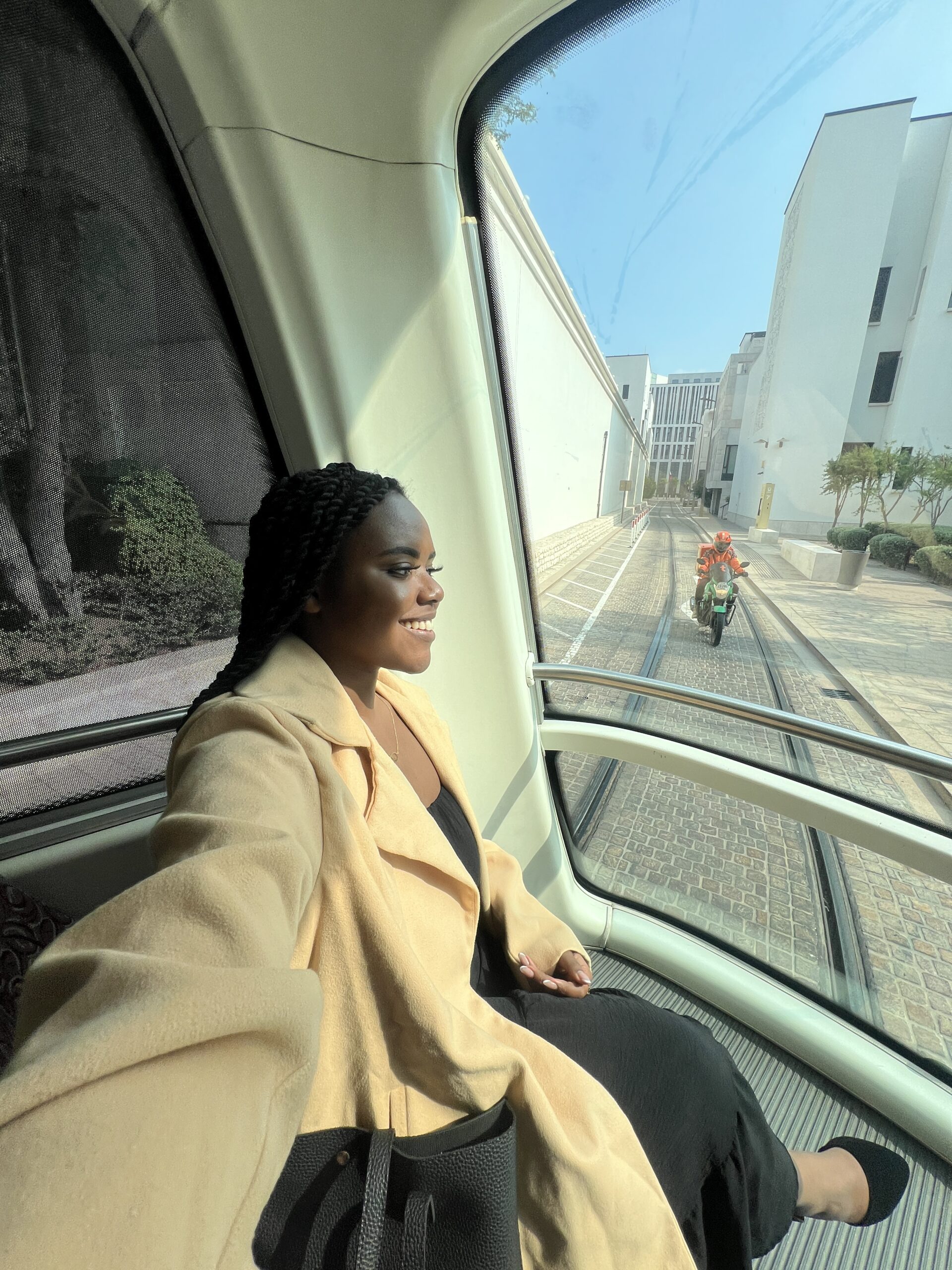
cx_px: 476
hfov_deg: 89.9
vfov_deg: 106.2
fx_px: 477
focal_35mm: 13
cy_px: 635
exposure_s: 1/1119
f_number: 1.8
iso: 32
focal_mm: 1.57
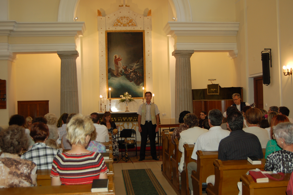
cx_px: 146
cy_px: 98
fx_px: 317
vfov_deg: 34.1
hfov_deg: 49.6
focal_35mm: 39
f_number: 4.2
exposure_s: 1/60
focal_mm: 26
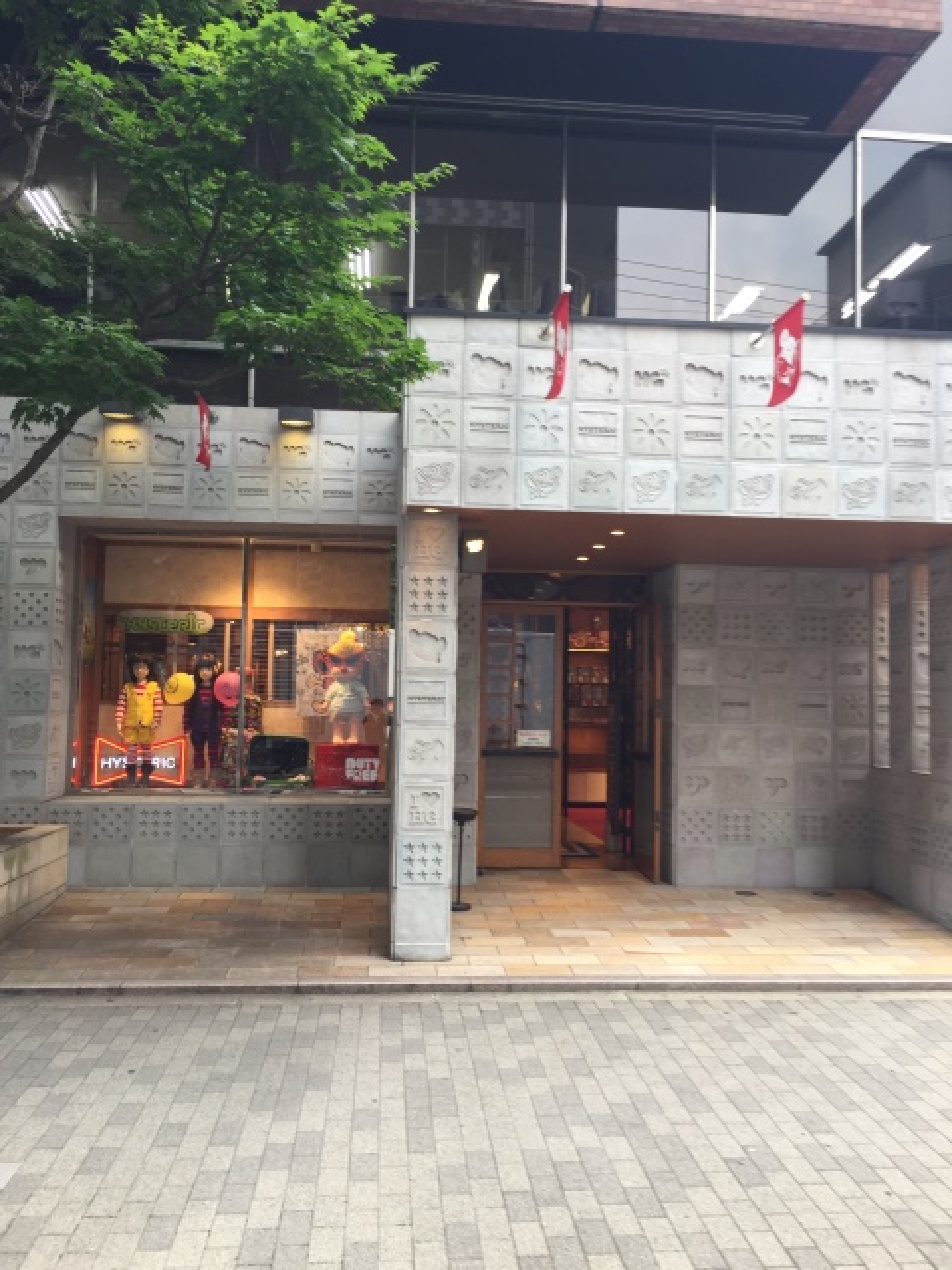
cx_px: 476
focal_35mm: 29
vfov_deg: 61.7
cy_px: 635
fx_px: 1063
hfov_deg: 48.2
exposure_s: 1/60
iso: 32
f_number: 2.2
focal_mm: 4.15
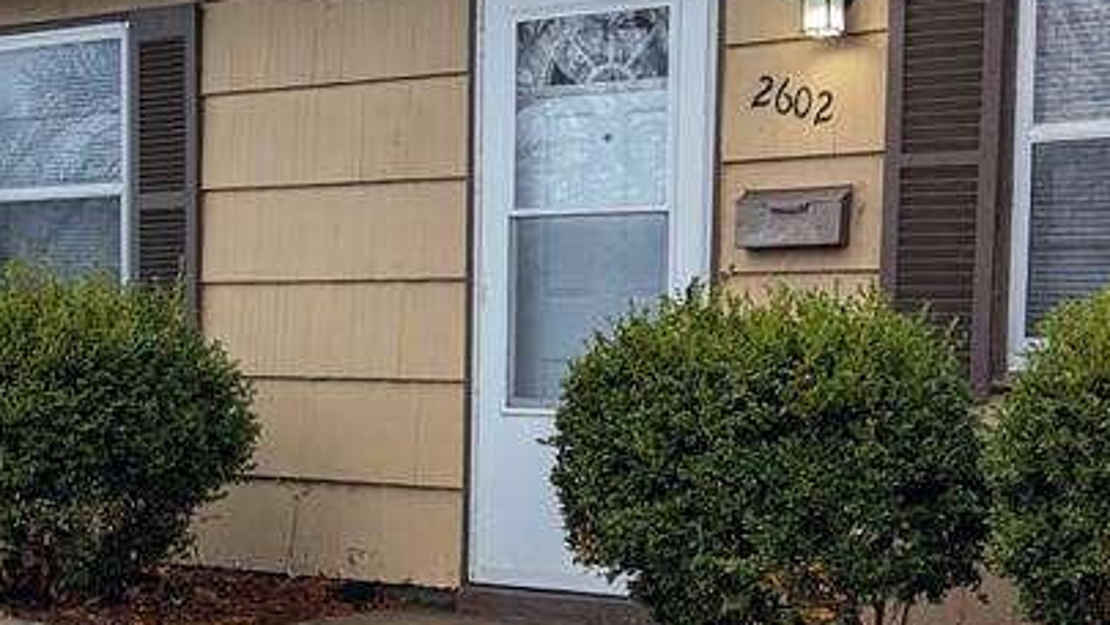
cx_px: 645
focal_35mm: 66
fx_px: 1943
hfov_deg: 31.8
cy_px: 488
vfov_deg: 18.1
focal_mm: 6.81
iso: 44
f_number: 1.85
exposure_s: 1/256
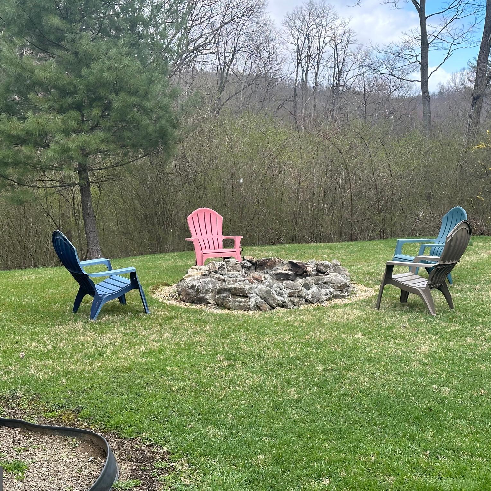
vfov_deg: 30.0
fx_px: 915
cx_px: 252
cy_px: 245
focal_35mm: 57
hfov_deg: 30.0
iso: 64
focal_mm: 6.86
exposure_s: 1/843
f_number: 1.78
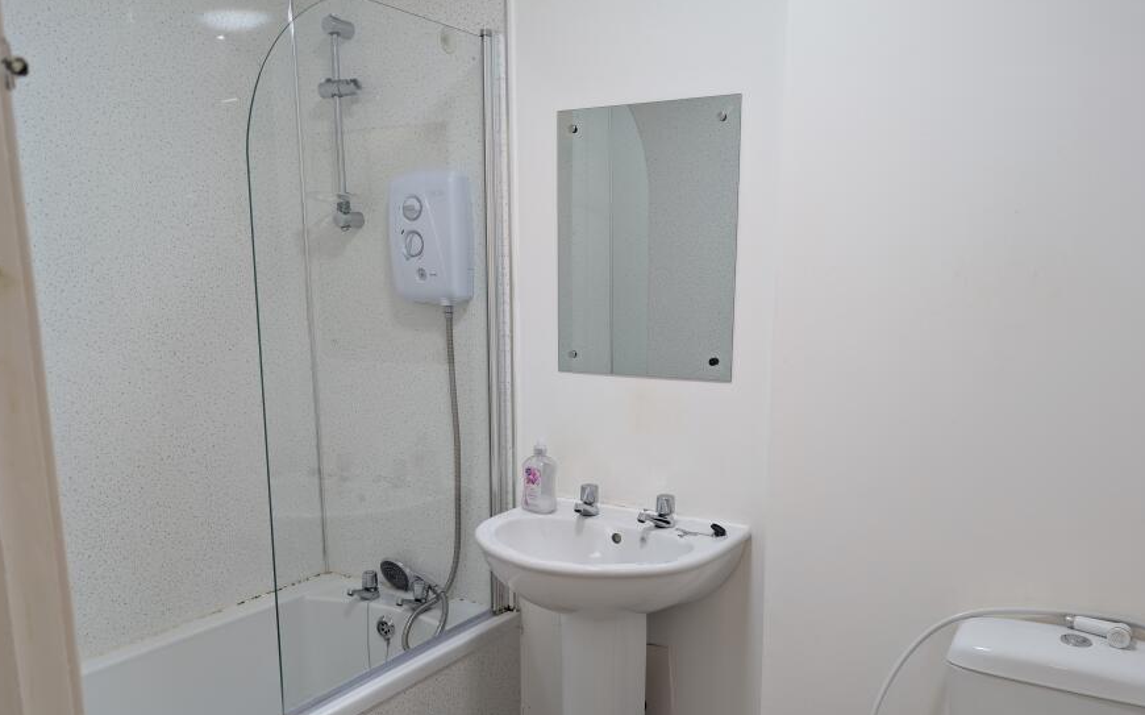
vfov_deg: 41.4
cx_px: 551
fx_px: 936
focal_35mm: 30
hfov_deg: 62.9
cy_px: 458
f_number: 1.68
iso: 84
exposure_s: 1/33.3
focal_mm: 6.9
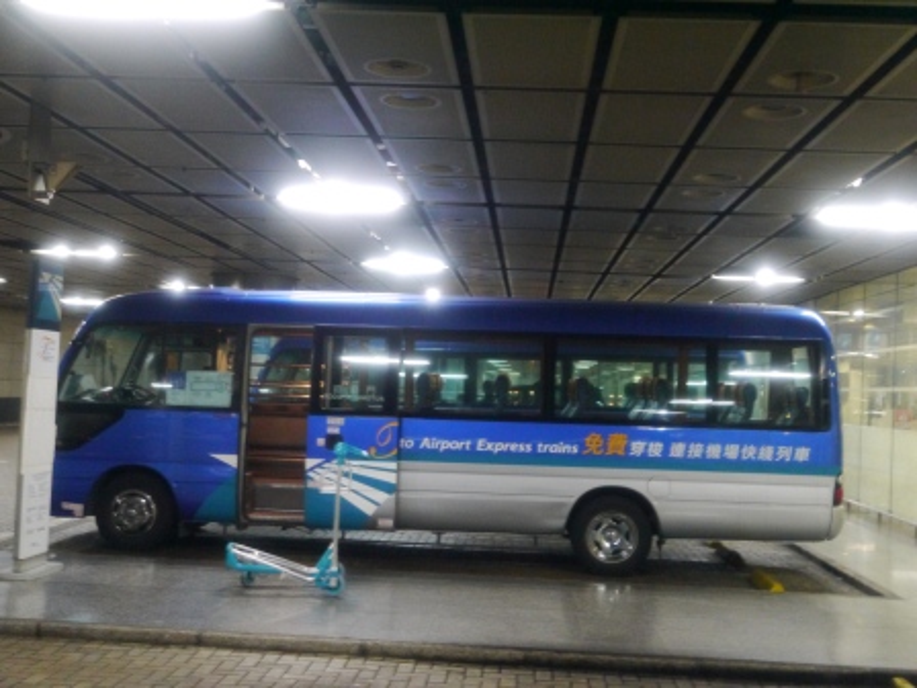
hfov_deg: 42.9
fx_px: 1166
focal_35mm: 44
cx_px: 458
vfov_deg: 32.9
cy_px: 344
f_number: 4.6
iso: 1600
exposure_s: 1/10
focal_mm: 22
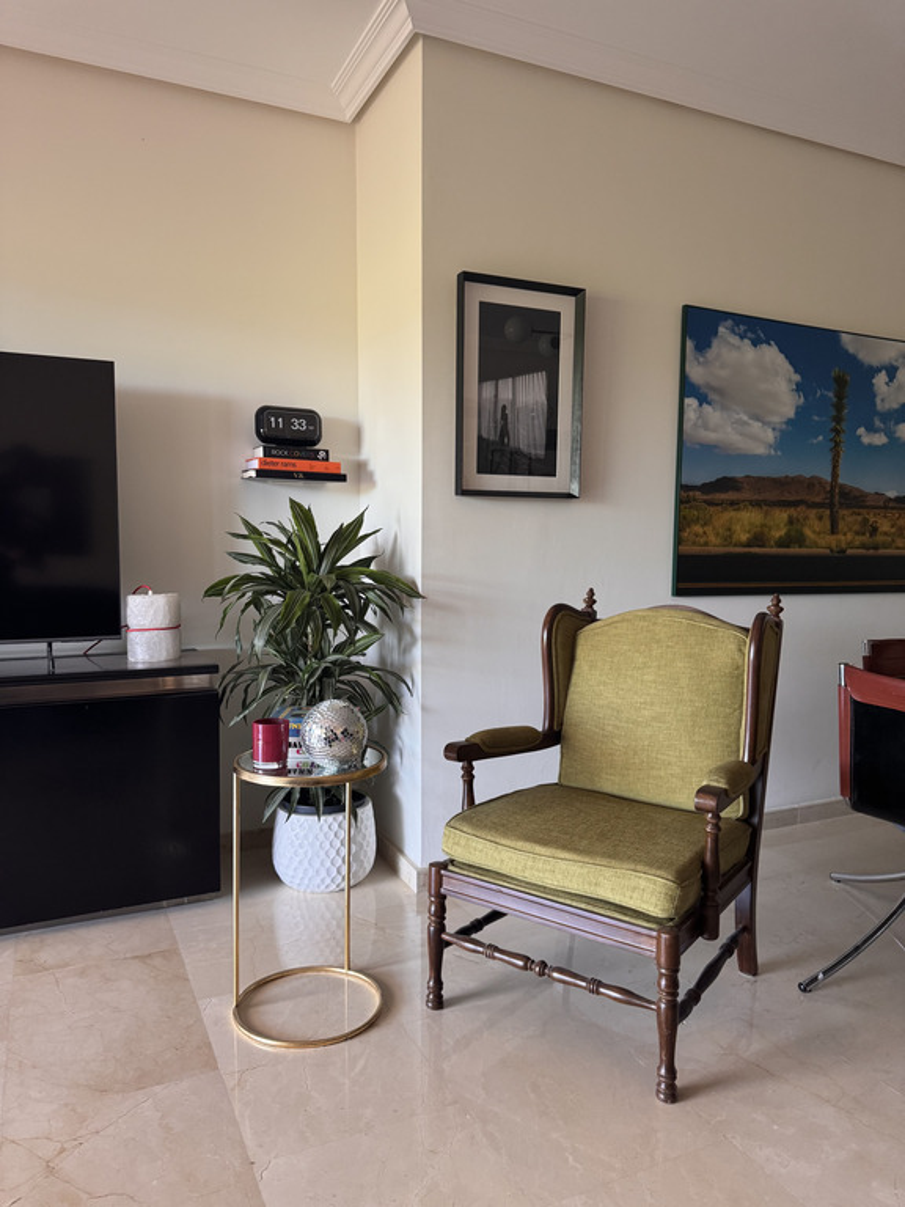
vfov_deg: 71.6
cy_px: 604
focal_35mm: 24
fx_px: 837
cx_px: 452
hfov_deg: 56.8
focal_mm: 6.76
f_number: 1.78
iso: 250
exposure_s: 1/60
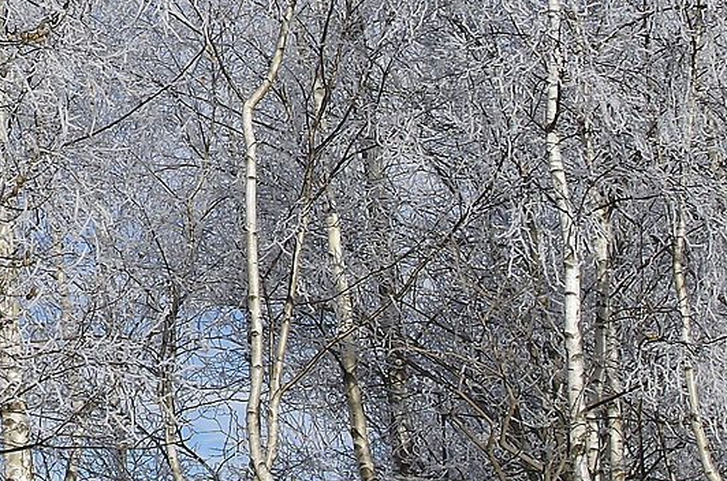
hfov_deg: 11.4
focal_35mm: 176
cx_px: -210
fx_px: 3546
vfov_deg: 7.7
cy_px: -60
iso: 100
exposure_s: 1/250
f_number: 9
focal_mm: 26
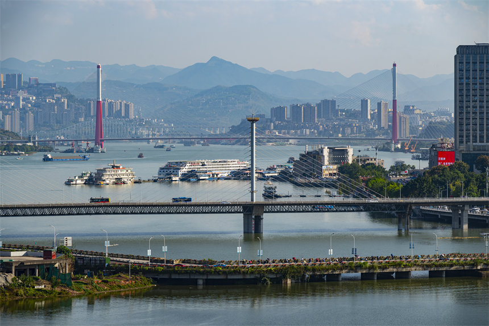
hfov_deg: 15.8
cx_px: 244
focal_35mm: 130
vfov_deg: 10.6
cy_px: 163
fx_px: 1766
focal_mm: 130
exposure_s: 1/160
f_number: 8
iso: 50
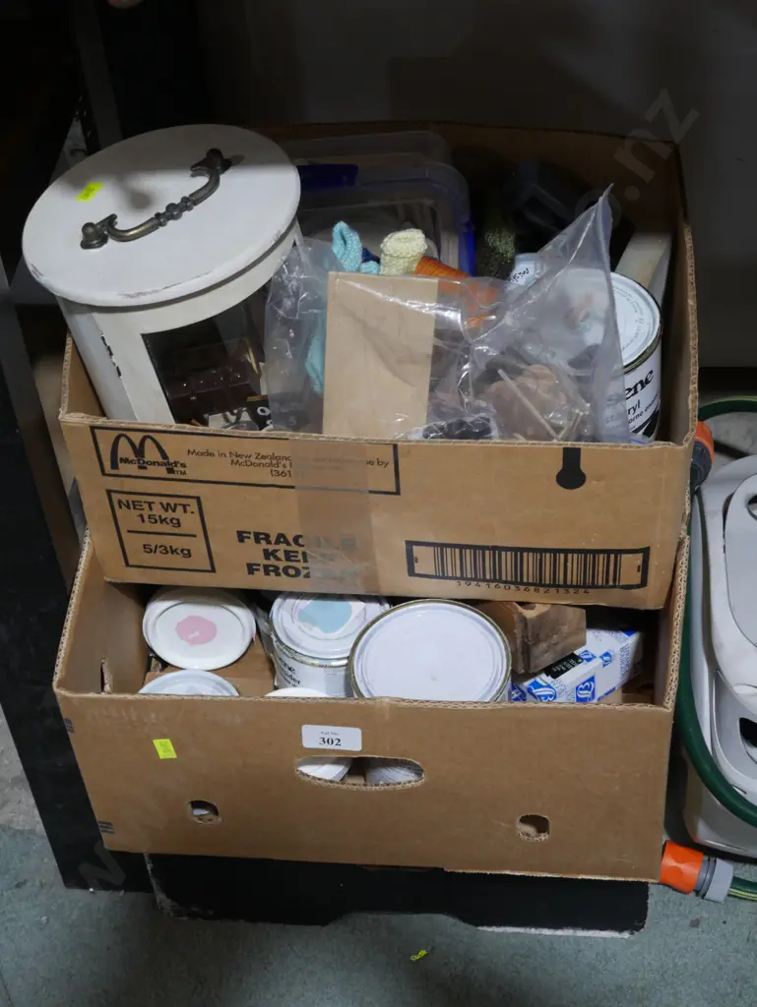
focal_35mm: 64
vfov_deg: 30.3
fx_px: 1865
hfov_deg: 22.9
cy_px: 504
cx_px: 378
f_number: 5.4
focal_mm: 32
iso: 800
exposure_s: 1/80
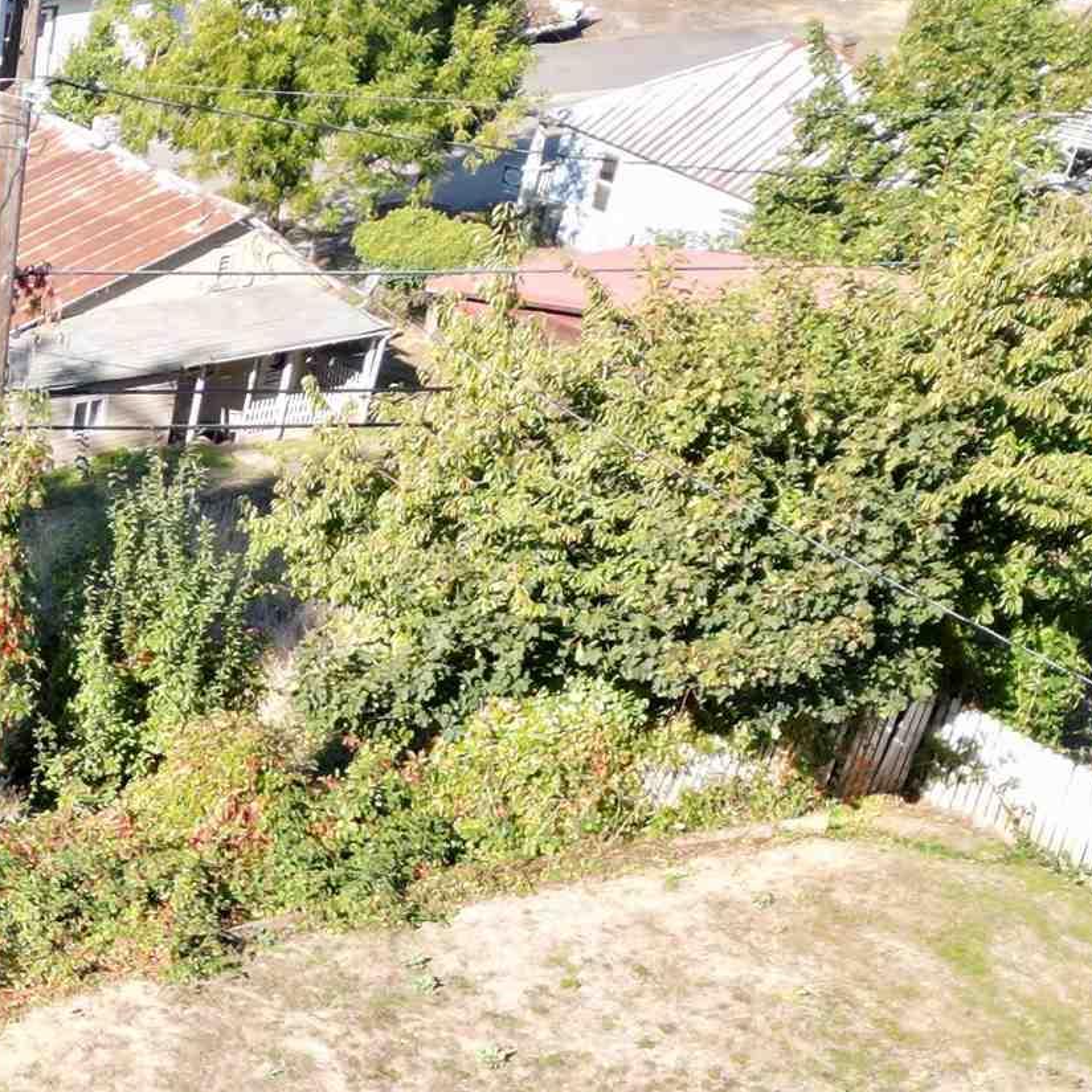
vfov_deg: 20.7
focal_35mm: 79
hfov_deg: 19.0
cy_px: 1240
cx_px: -584
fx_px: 2820
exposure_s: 1/1000
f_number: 1.7
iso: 100
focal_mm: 6.72
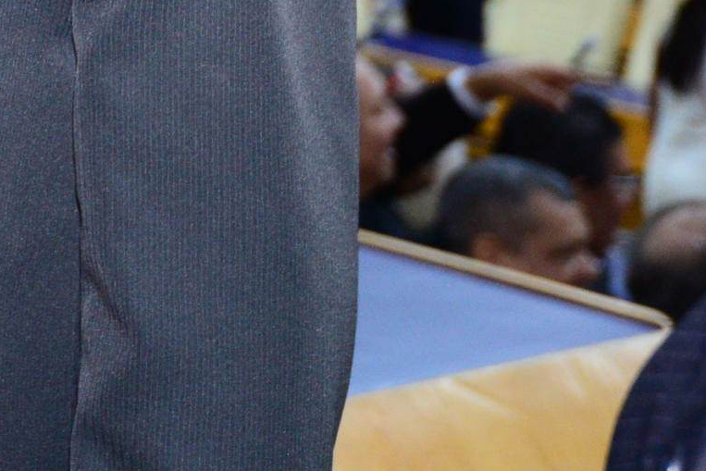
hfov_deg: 13.3
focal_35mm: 138
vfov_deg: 9.5
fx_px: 2707
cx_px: -588
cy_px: -346
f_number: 4.5
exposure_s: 1/125
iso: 2500
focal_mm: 35
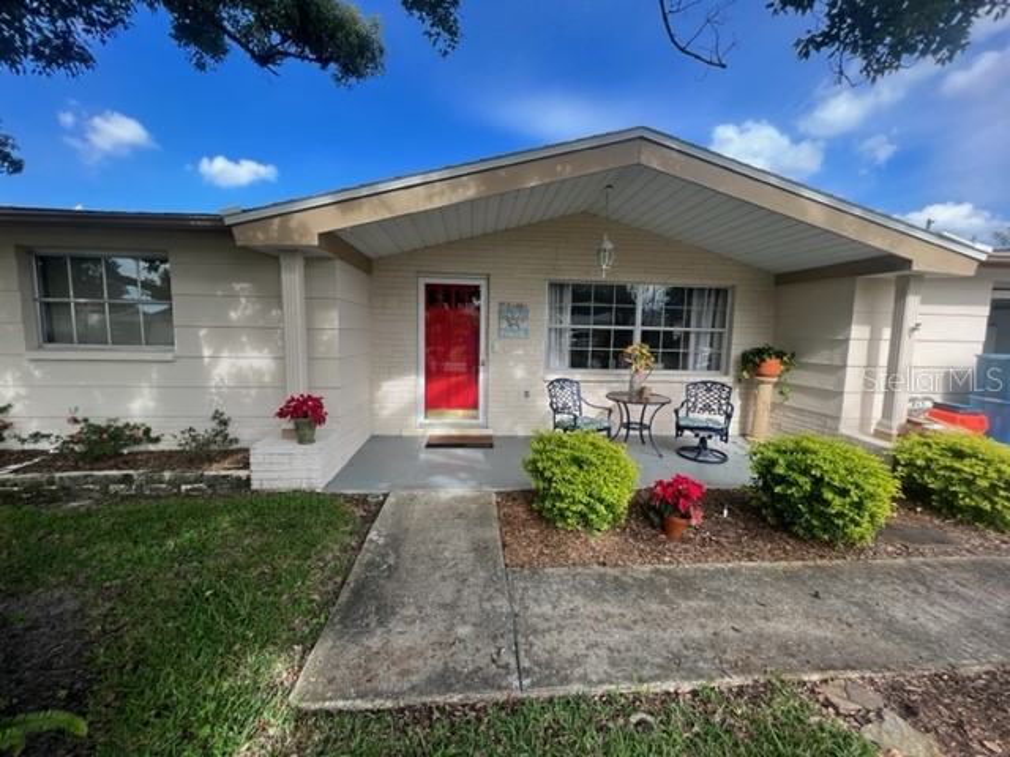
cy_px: 378
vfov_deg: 89.9
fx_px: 379
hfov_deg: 106.2
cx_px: 505
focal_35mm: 13
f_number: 1.8
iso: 32
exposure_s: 1/479
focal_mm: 1.57
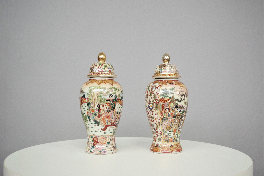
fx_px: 286
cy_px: 88
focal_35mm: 39
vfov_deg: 34.2
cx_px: 132
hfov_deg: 49.6
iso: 1600
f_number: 4
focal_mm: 26.25
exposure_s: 1/50
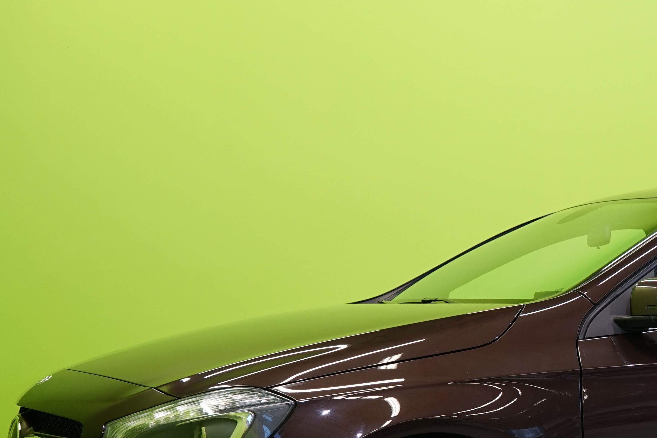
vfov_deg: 16.1
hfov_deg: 23.5
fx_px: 1533
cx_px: 608
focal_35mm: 84
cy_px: 365
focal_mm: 34
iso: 500
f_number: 5.6
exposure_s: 1/30
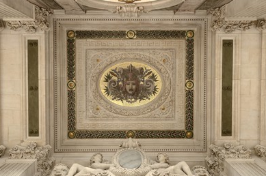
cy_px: 83
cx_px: 132
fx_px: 288
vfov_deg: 34.1
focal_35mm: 39
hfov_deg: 49.6
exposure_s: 1/100
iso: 200
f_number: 3.5
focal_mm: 36
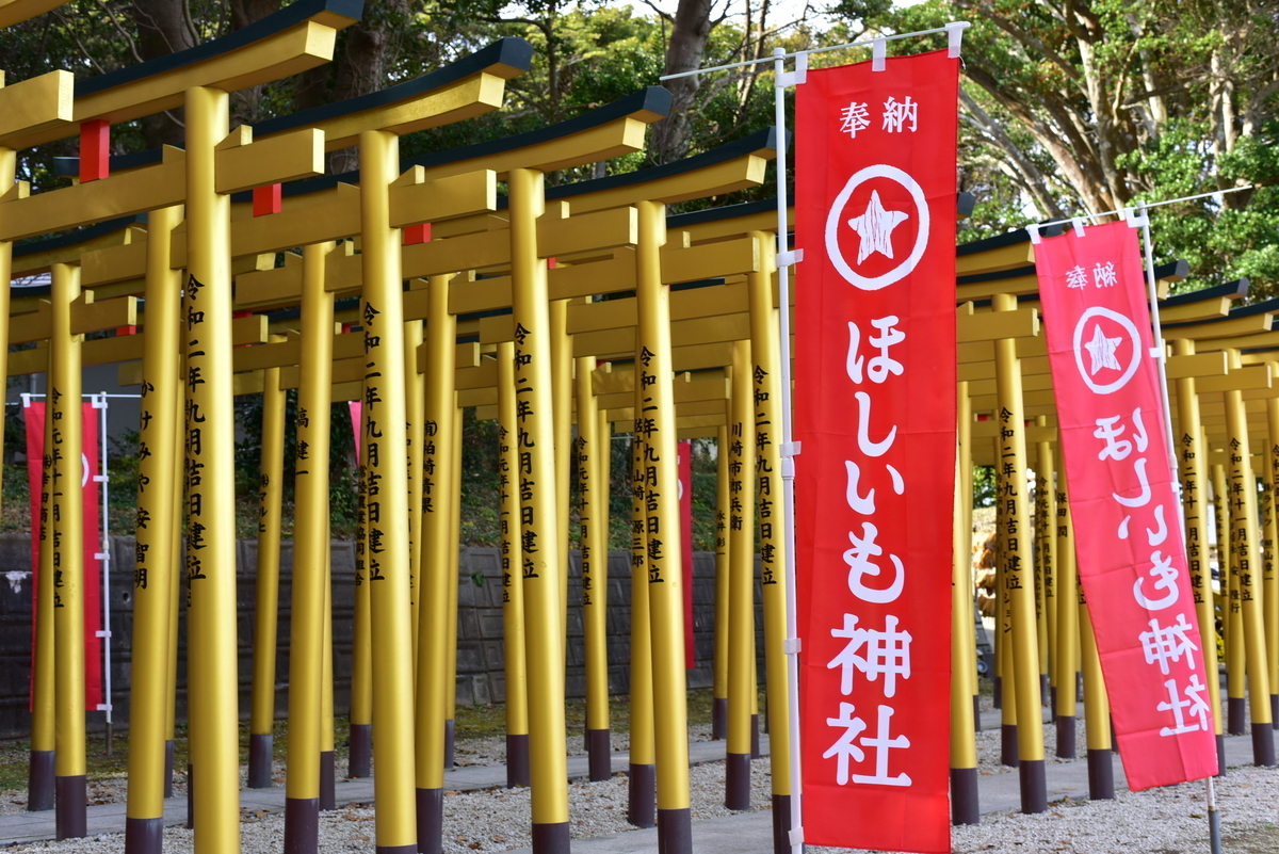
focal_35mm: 50
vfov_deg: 27.0
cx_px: 640
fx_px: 1777
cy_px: 427
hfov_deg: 39.6
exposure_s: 1/100
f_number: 8
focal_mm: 50
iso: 200
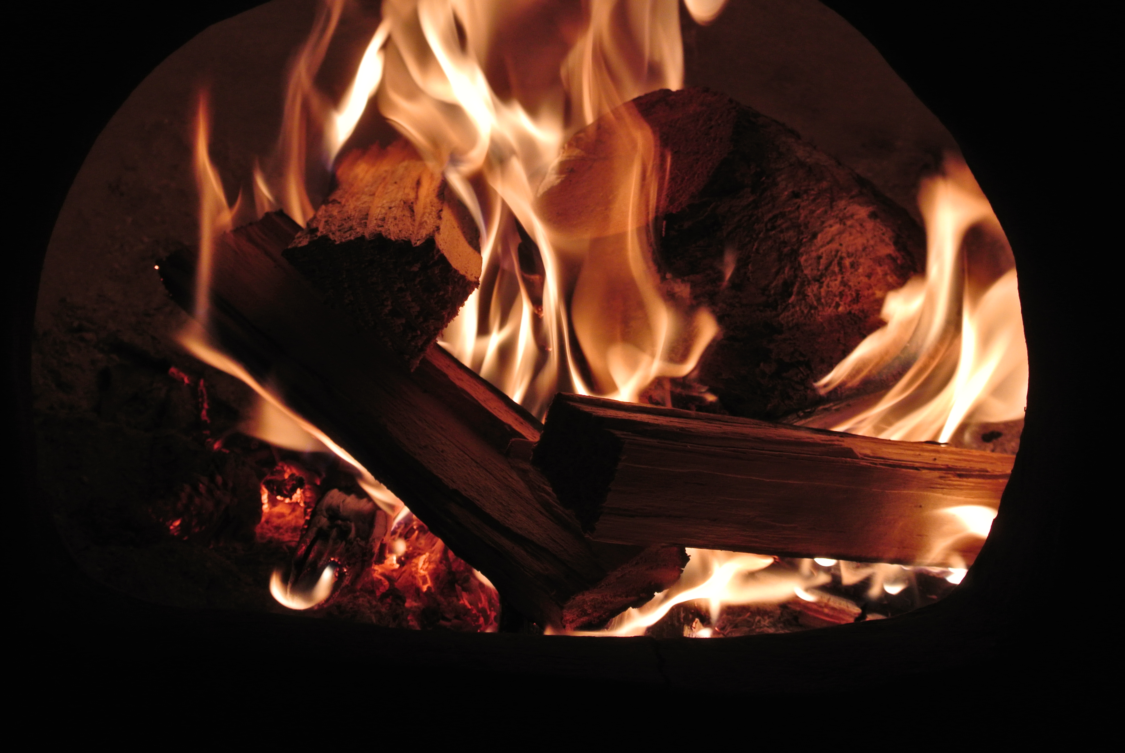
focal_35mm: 81
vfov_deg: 16.9
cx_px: 562
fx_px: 2534
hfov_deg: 25.0
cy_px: 376
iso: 400
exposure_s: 1/60
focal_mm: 30
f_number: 6.3
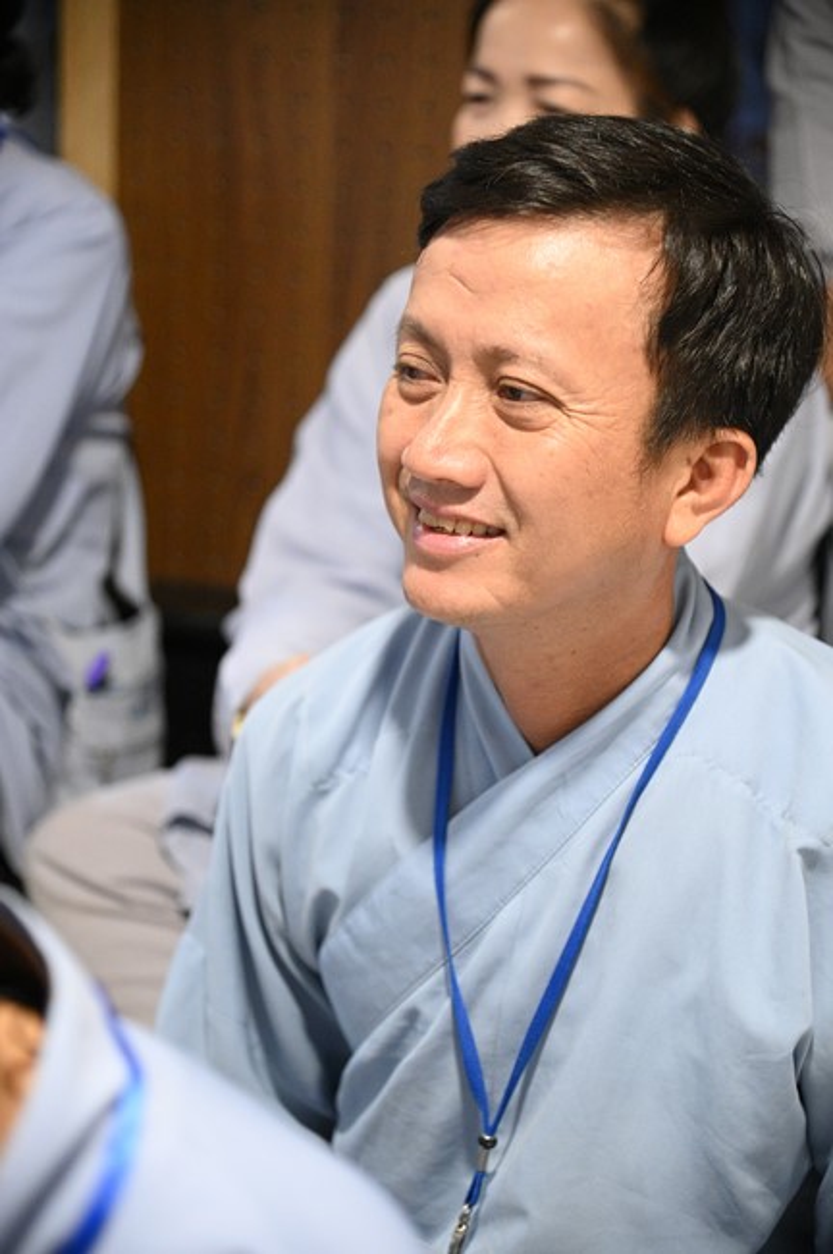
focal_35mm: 85
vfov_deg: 23.9
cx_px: 416
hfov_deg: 16.0
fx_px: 2956
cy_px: 627
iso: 8000
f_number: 4
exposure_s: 1/160
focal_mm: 85
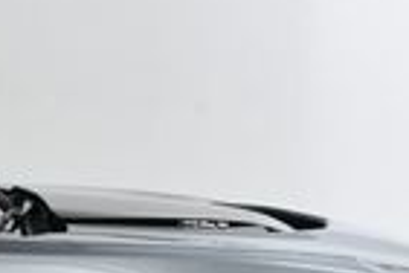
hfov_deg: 12.5
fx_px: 1704
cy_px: 366
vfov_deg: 9.0
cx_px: -316
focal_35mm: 150
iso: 100
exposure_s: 1/160
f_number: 13
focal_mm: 22
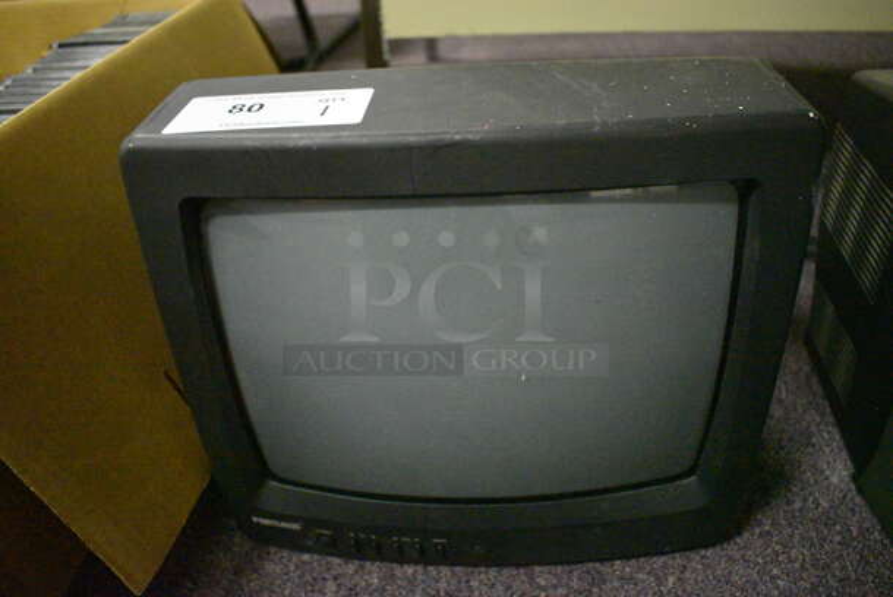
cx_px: 446
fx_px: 745
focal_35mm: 30
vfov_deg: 43.7
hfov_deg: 61.9
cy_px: 298
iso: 12800
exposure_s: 1/125
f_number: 3.5
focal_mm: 20
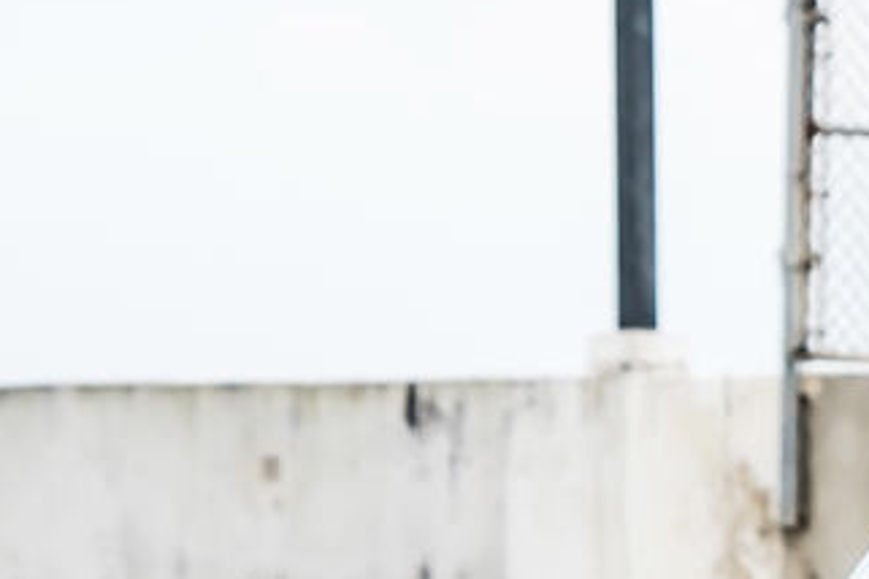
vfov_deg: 5.8
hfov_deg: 8.4
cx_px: 1665
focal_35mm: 233
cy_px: 1108
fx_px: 5624
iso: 320
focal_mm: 39
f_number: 7.1
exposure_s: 1/200
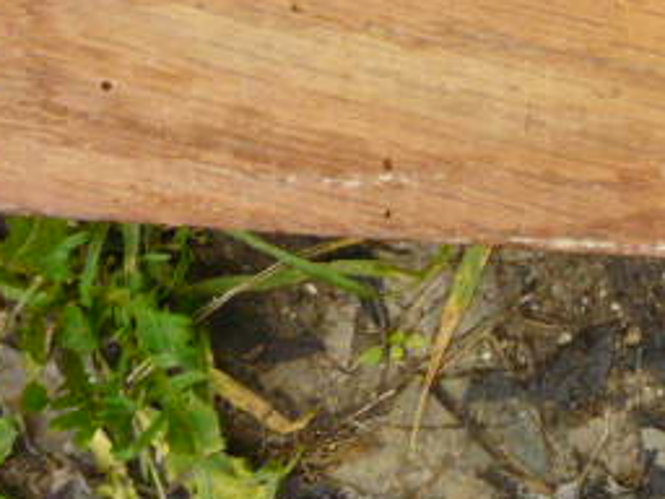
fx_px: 1345
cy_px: -26
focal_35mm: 70
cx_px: 795
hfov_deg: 25.1
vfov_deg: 20.2
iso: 400
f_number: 8
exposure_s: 1/30
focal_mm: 4.6
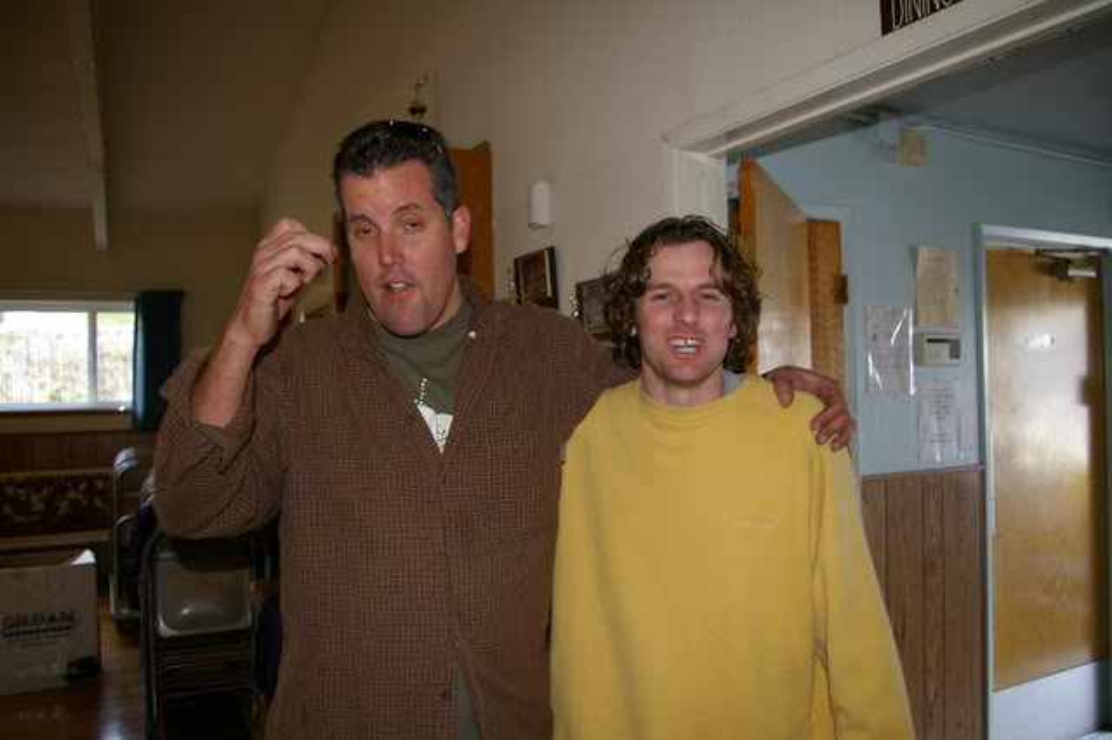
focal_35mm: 27
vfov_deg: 47.9
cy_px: 370
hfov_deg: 67.4
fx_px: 834
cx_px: 556
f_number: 3.5
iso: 200
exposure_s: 1/30
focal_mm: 18
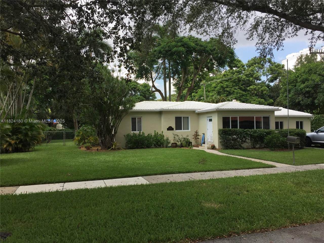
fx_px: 271
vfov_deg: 48.2
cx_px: 162
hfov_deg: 61.7
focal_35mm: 29
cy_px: 122
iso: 32
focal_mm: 4.15
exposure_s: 1/842
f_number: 2.2
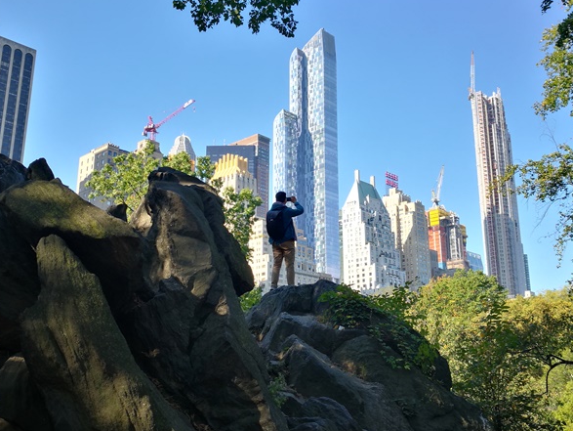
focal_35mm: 38
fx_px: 629
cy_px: 204
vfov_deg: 37.7
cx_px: 290
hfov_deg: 48.9
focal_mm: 4.5
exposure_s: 1/435
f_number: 2.2
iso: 50
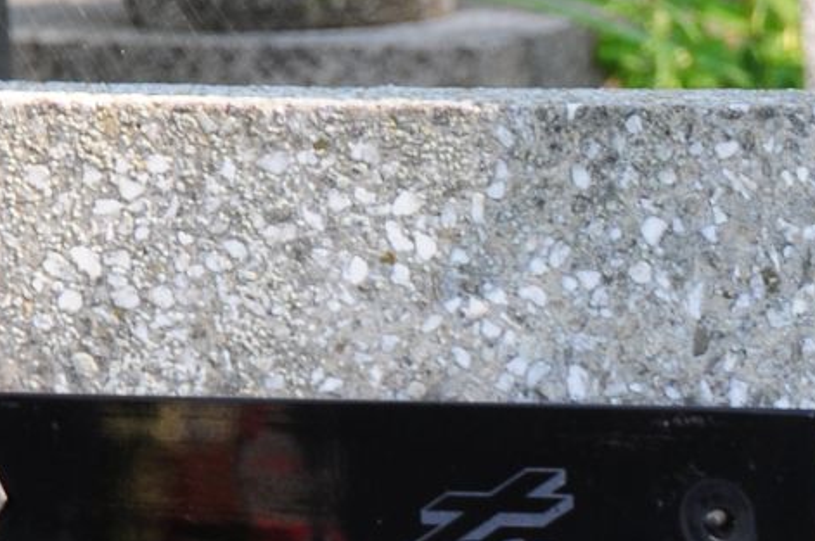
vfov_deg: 4.7
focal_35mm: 287
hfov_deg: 6.9
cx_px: 1642
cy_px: 1087
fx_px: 6490
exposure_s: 1/50
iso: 200
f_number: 7.1
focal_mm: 42
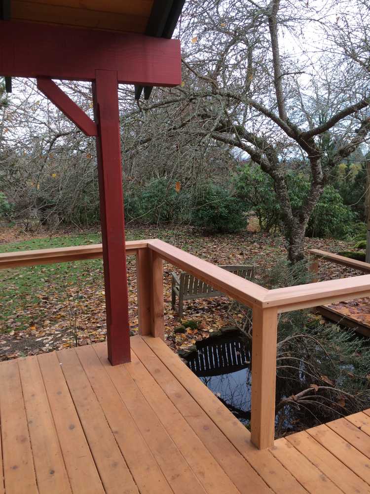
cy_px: 247
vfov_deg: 61.7
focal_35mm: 29
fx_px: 413
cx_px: 185
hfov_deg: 48.2
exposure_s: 1/120
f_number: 2.2
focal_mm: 4.15
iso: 32
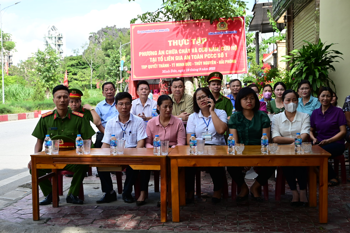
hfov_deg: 38.2
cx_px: 175
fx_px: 506
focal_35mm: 52
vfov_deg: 26.0
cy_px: 116
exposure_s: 1/200
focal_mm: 35
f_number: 7.1
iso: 125
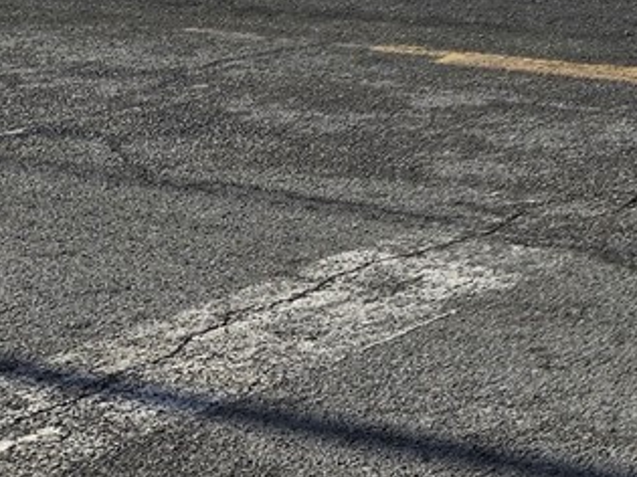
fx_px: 2152
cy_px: -327
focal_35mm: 117
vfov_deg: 11.8
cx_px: 1193
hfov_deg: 14.5
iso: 25
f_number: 1.8
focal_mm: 5.4
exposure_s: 1/2151
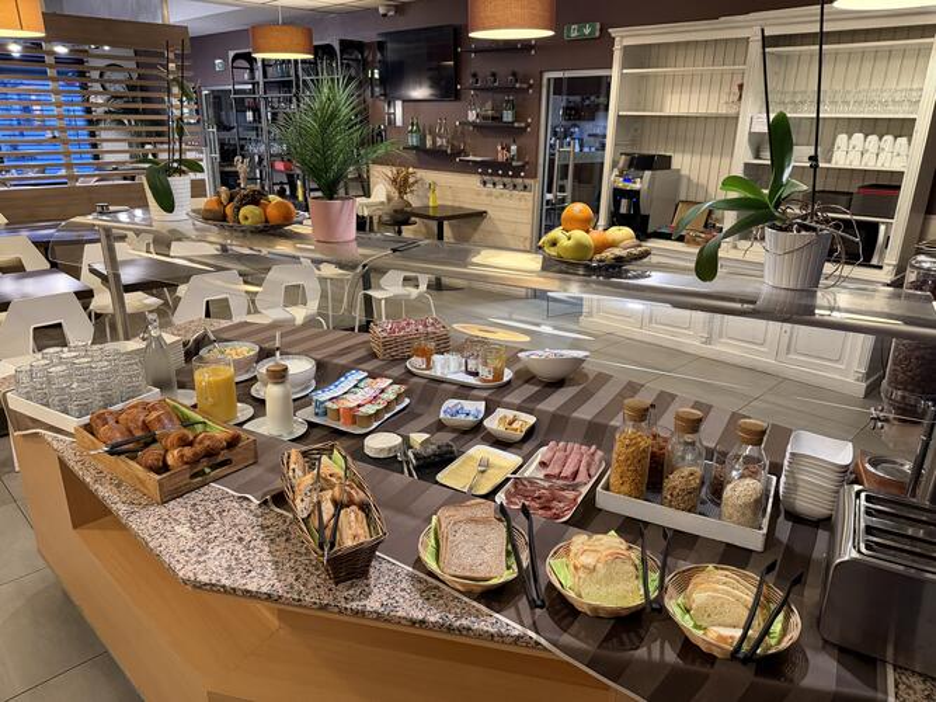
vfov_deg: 56.8
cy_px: 351
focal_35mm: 24
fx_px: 649
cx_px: 468
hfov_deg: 71.6
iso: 400
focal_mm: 6.76
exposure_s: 1/50
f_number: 1.78
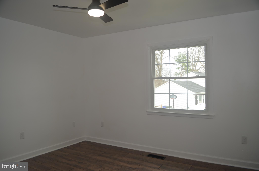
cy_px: 86
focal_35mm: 27
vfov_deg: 47.7
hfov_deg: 67.5
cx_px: 130
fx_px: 194
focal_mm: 18
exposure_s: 1/60
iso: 200
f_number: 4
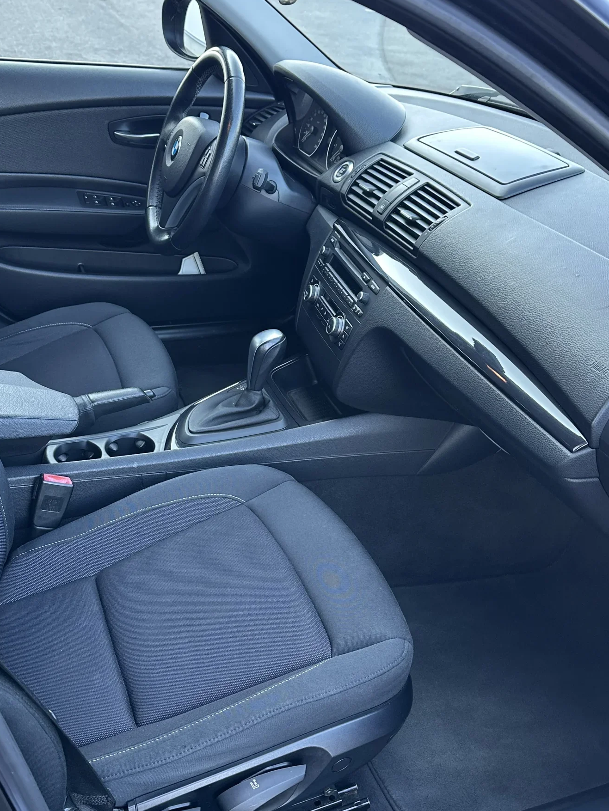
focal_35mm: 35
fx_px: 821
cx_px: 260
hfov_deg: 40.6
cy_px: 457
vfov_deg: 52.5
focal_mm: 6.86
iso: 160
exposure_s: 1/121
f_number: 1.78
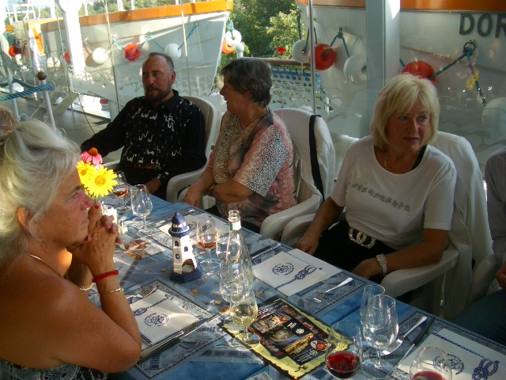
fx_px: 512
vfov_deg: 40.7
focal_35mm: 35
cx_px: 253
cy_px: 190
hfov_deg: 52.6
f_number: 2.6
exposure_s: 1/200
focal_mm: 5.8
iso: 50
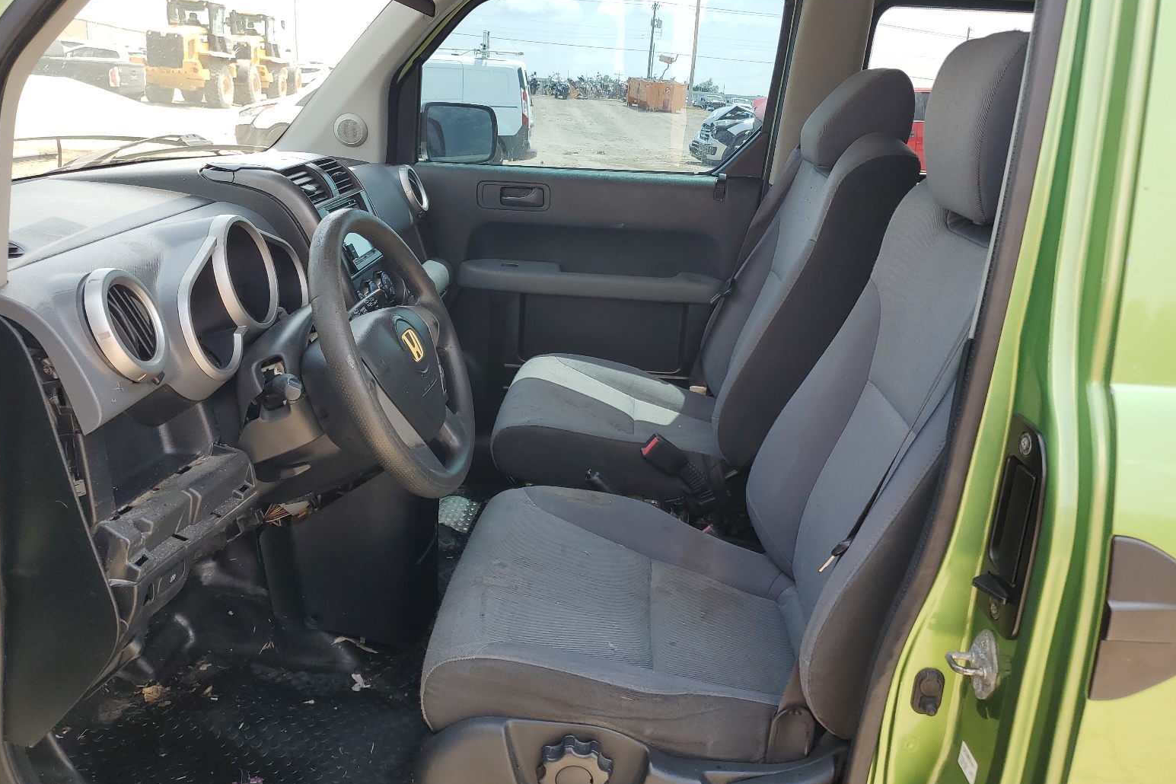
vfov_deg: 46.4
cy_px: 399
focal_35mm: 28
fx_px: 915
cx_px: 591
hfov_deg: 65.5
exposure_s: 1/455
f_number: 1.5
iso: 50
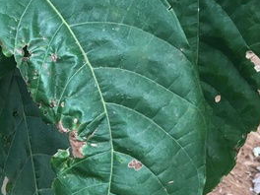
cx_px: -79
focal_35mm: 88
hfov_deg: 20.3
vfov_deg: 16.4
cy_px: 199
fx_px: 661
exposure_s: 1/33
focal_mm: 4.15
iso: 25
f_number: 2.2
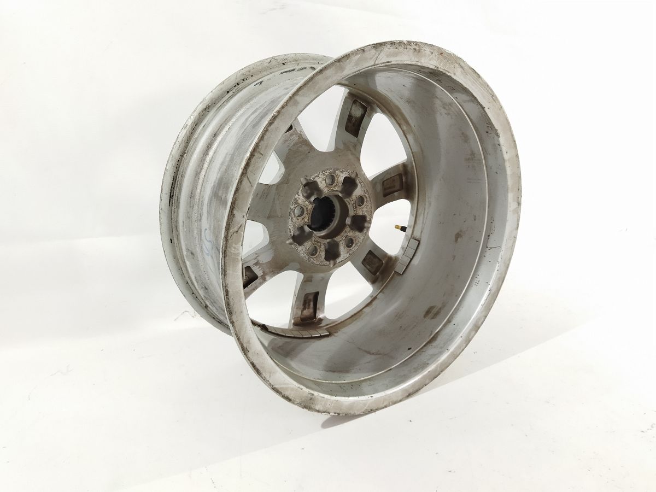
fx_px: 512
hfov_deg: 65.3
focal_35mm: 27
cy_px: 246
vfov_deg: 51.4
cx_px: 328
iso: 278
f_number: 1.79
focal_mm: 4.71
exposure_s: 1/50
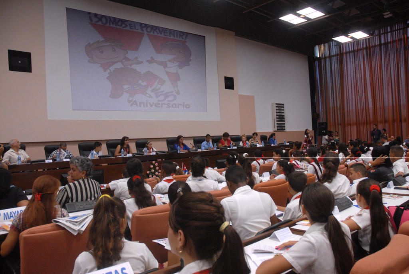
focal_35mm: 27
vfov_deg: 48.0
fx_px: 307
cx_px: 204
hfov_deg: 67.3
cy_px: 137
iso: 800
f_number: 4.8
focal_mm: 18
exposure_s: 1/100
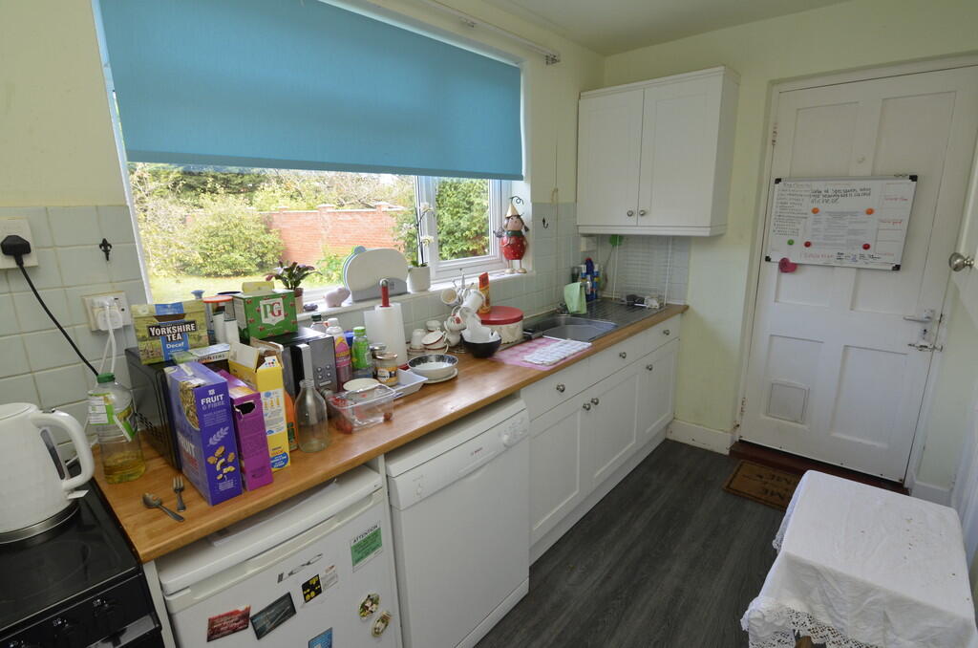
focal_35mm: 16
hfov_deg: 95.1
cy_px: 324
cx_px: 489
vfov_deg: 71.8
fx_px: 447
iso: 500
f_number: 7.1
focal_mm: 11
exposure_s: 1/60
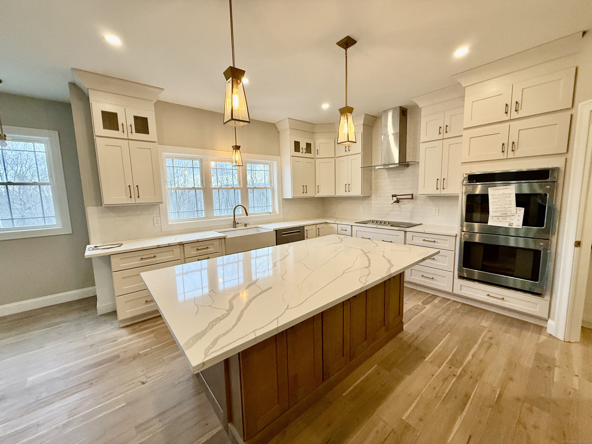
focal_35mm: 14
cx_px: 296
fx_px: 239
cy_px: 222
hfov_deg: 102.1
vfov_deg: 85.7
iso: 250
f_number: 2.2
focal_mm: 2.22
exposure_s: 1/120
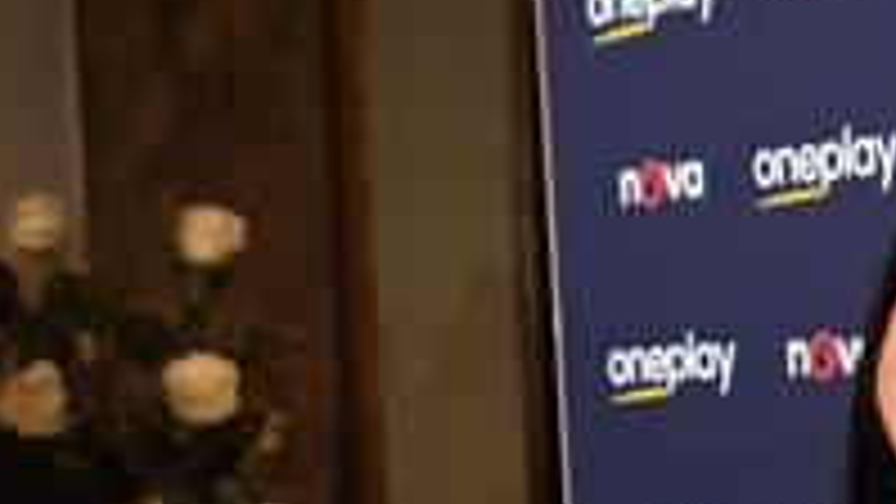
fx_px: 3279
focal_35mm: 138
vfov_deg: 8.4
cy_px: 963
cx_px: 1211
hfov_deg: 14.8
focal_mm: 38
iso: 1000
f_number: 4.5
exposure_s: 1/160
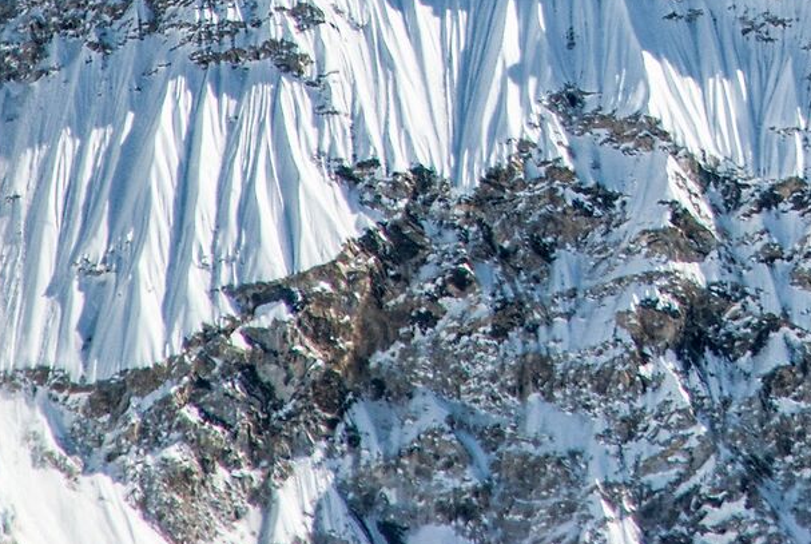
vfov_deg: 2.7
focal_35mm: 504
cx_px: 1267
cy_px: -523
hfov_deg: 4.1
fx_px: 11373
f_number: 5.6
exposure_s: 1/250
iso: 100
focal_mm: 85
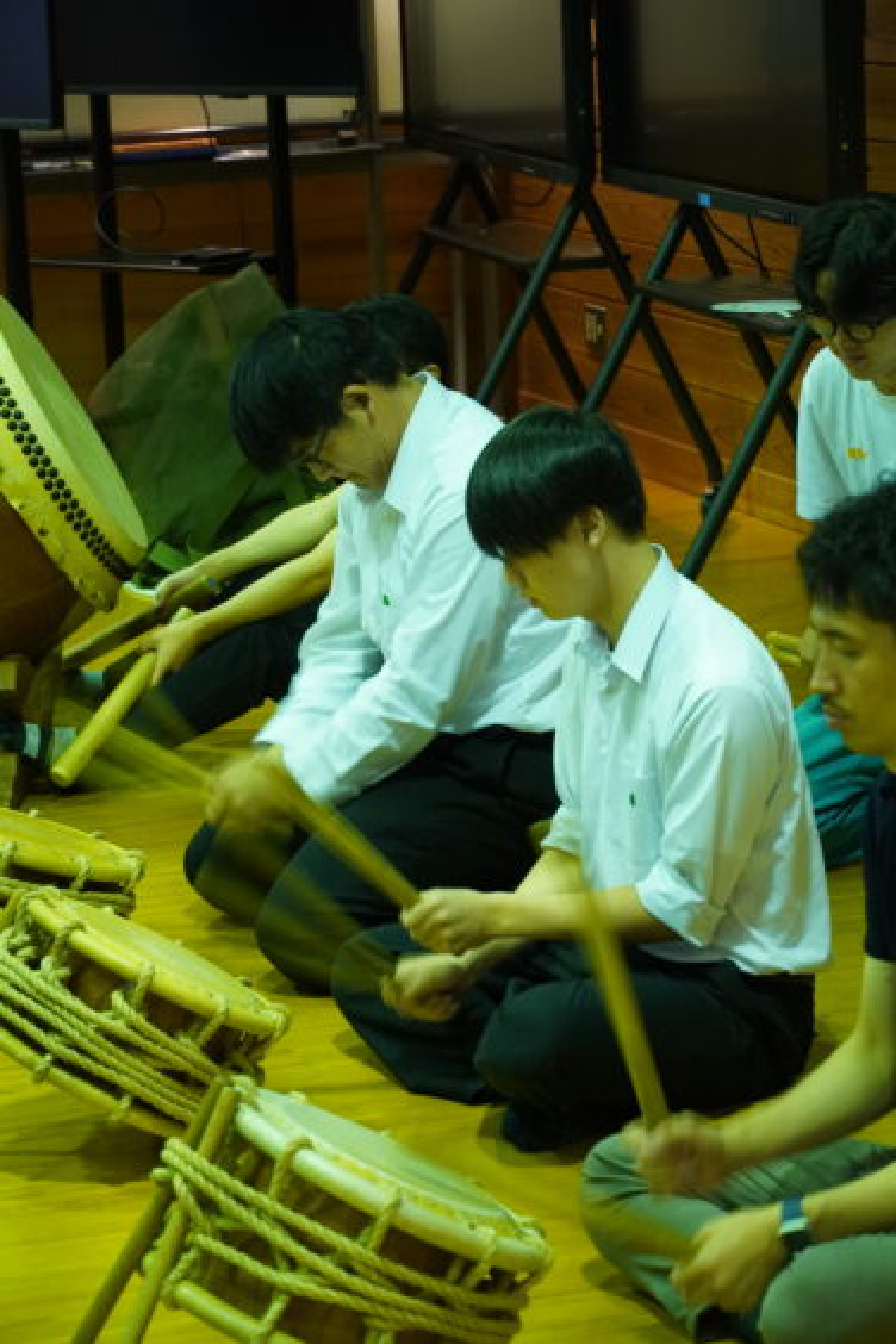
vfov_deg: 19.5
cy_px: 672
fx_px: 3920
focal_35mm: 105
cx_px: 448
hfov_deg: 13.0
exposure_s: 1/40
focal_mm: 70
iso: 2500
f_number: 5.6
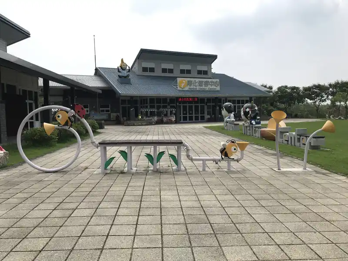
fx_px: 281
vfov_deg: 49.7
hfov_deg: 63.4
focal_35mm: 28
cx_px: 174
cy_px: 130
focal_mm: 3.99
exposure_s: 1/2907
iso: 20
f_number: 1.8
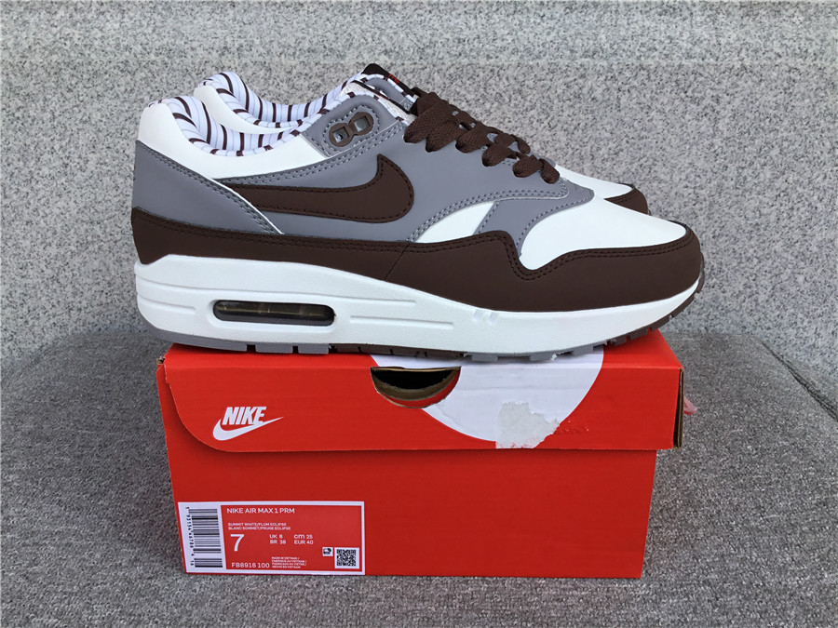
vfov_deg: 45.4
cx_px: 419
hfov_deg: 58.4
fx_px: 750
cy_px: 314
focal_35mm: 31
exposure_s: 1/422
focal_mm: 3.3
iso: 25
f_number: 2.4
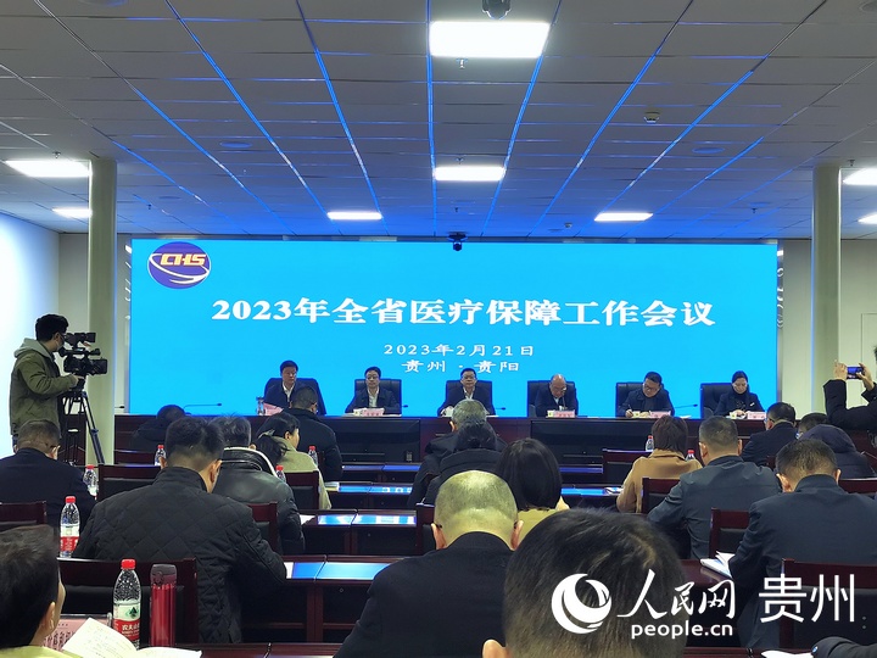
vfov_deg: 30.9
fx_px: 1191
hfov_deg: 40.4
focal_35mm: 47
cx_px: 438
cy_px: 329
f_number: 1.8
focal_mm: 5.58
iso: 80
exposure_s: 1/100
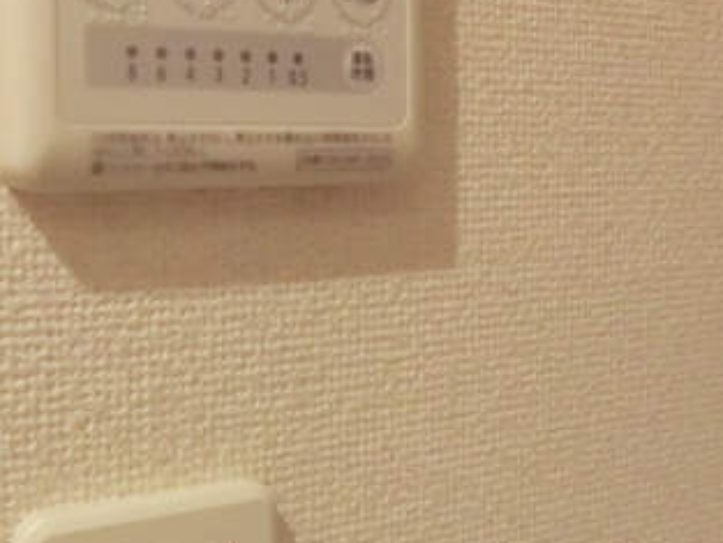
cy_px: 171
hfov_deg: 37.3
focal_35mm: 49
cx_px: 129
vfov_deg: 29.4
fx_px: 1024
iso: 800
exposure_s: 1/50
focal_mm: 4.3
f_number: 3.2
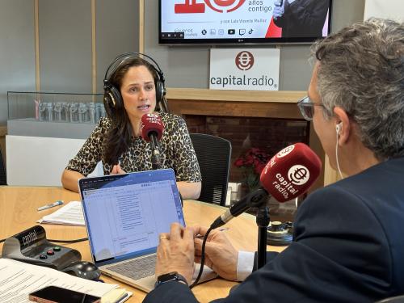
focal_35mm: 48
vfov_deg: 30.3
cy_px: 152
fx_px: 560
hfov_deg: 39.7
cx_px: 202
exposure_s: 1/60
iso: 80
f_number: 1.78
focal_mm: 6.86
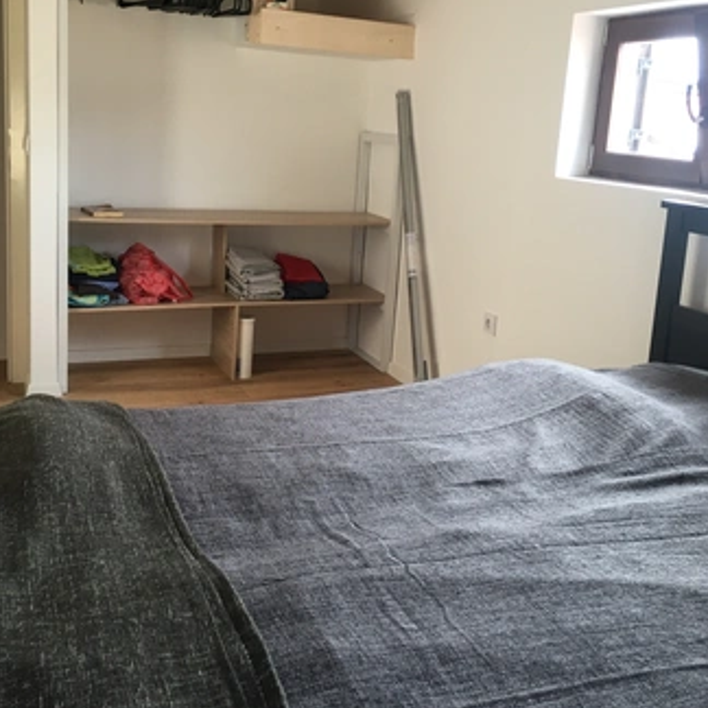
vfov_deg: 43.7
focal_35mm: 38
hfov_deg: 43.9
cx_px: 341
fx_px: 879
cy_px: 286
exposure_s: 1/33
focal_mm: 4.15
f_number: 2.2
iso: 40
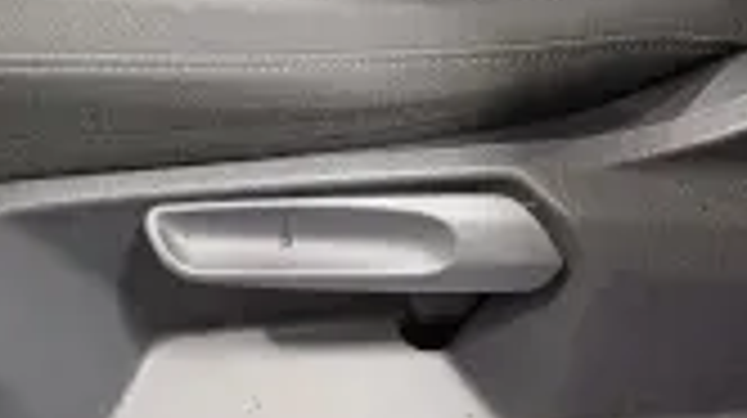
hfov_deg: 35.4
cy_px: -58
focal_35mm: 59
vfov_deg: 19.4
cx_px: 297
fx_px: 1168
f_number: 1.8
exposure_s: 1/25
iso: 400
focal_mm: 4.65
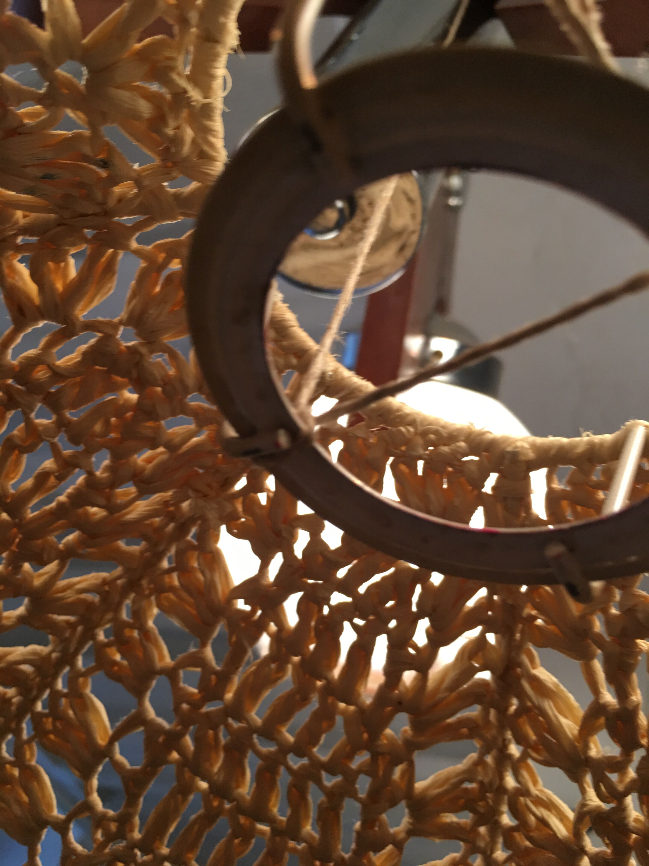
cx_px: 324
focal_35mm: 29
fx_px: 725
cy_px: 433
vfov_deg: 61.7
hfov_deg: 48.2
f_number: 2.2
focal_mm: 4.15
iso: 32
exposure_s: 1/17
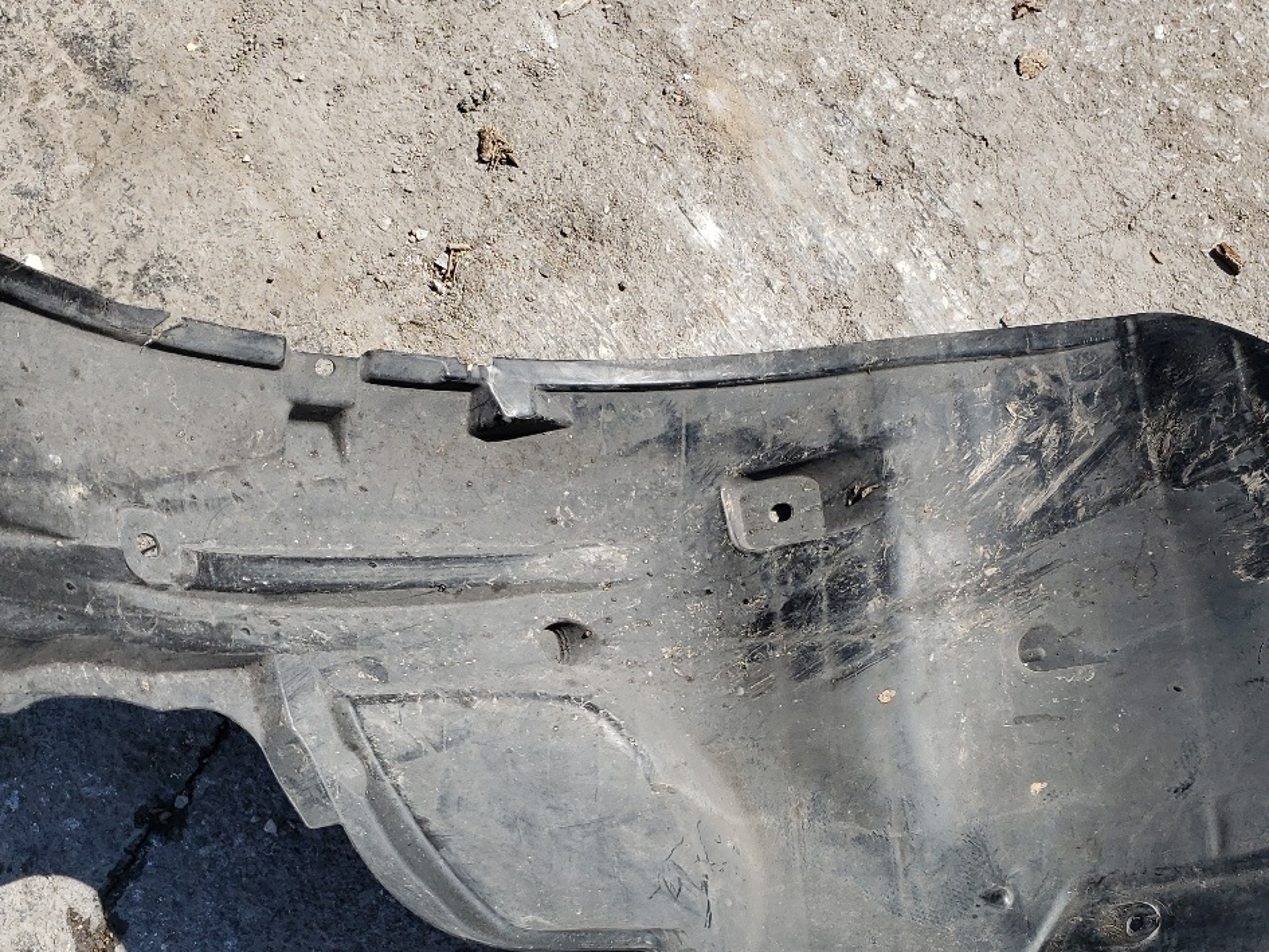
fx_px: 1613
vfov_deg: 32.3
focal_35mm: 44
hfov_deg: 42.6
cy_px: 710
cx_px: 792
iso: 50
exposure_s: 1/2500
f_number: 1.5
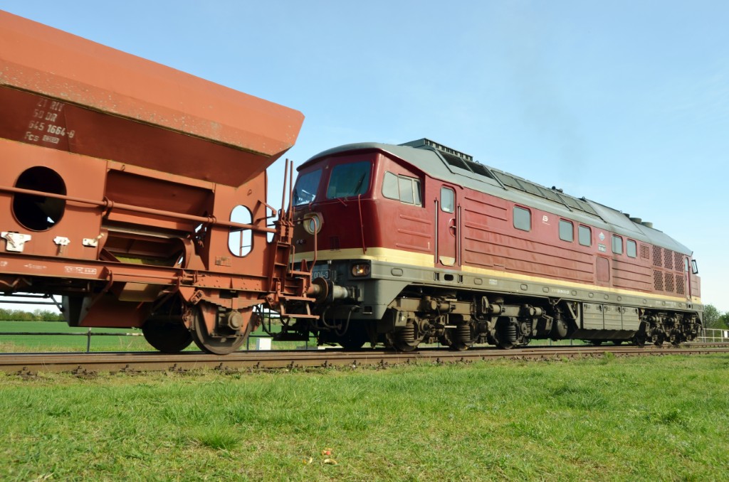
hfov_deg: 62.0
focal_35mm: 30
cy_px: 241
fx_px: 606
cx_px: 364
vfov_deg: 43.4
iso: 100
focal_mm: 20
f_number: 6.3
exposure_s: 1/160
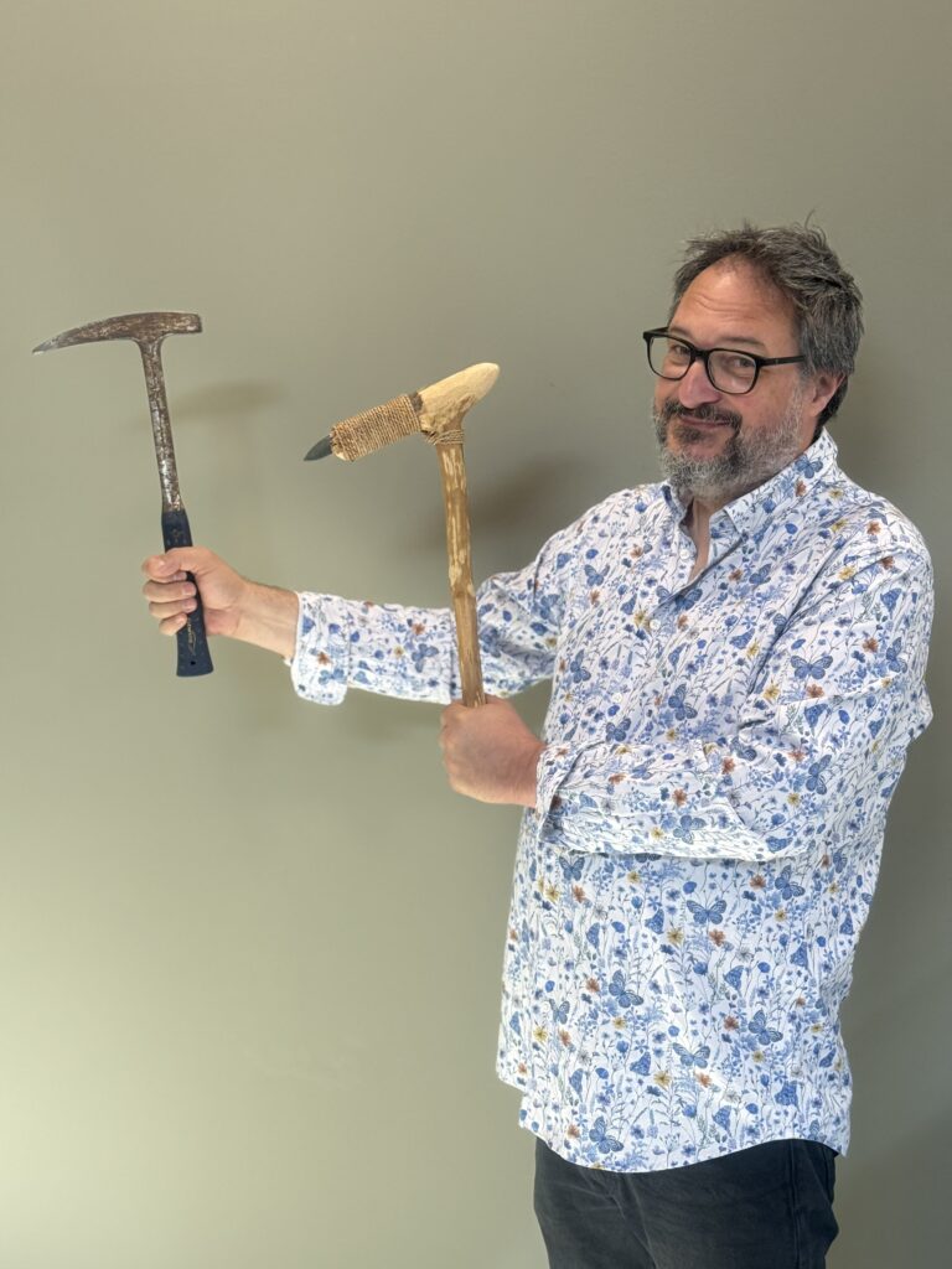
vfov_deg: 39.7
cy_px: 634
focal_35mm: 48
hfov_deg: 30.3
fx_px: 1760
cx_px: 476
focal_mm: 6.76
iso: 100
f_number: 1.78
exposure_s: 1/100
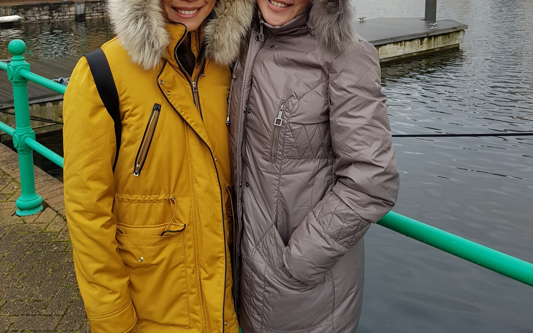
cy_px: 59
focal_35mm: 38
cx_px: 264
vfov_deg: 32.5
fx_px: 552
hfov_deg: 51.5
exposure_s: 1/334
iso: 40
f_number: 1.7
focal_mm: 4.2
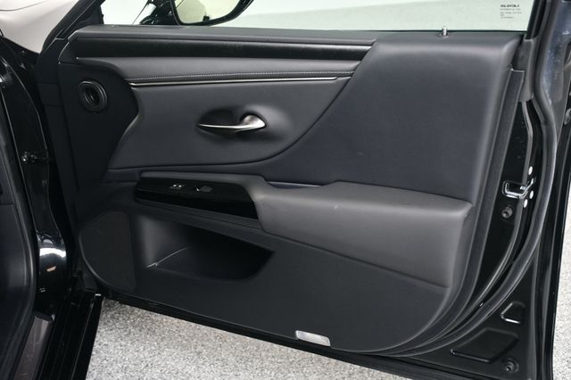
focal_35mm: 48
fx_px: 761
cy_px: 190
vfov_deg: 28.0
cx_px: 286
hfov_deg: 41.1
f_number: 4
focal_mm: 32
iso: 100
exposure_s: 1/160
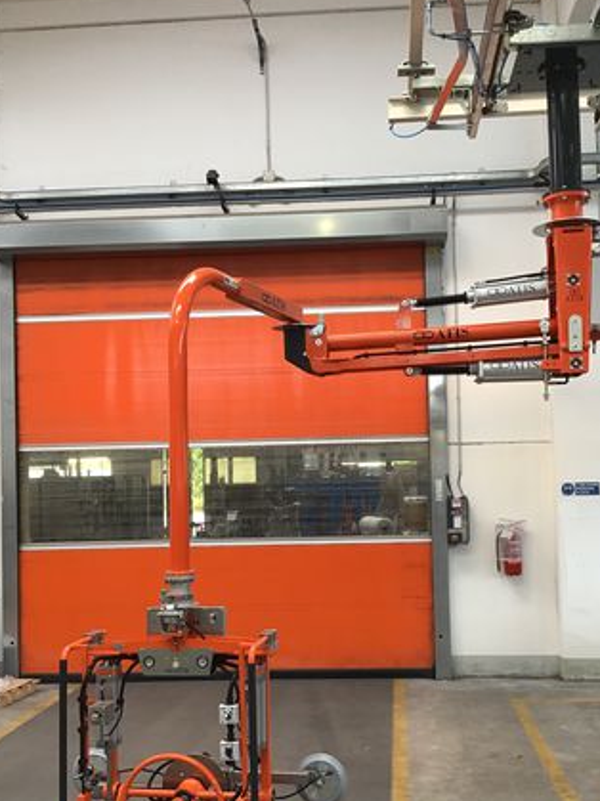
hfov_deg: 38.6
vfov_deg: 50.0
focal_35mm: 37
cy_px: 449
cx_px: 347
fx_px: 856
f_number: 2.4
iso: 25
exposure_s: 1/33
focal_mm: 3.3
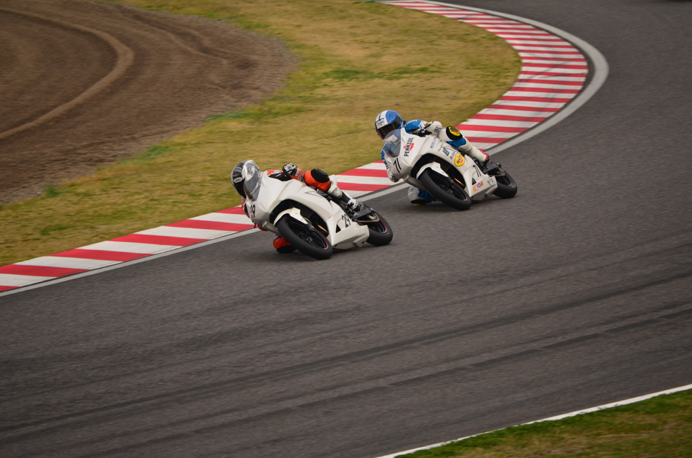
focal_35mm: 450
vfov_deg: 3.0
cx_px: 346
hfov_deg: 4.6
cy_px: 229
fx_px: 8631
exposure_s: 1/320
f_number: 5.6
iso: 180
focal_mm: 300
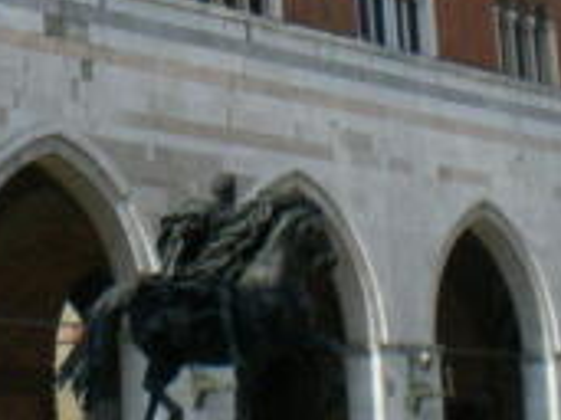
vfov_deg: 12.9
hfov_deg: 17.4
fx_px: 1798
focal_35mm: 111
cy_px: -116
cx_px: 43
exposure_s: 1/440
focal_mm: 6.3
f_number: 4.6
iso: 50
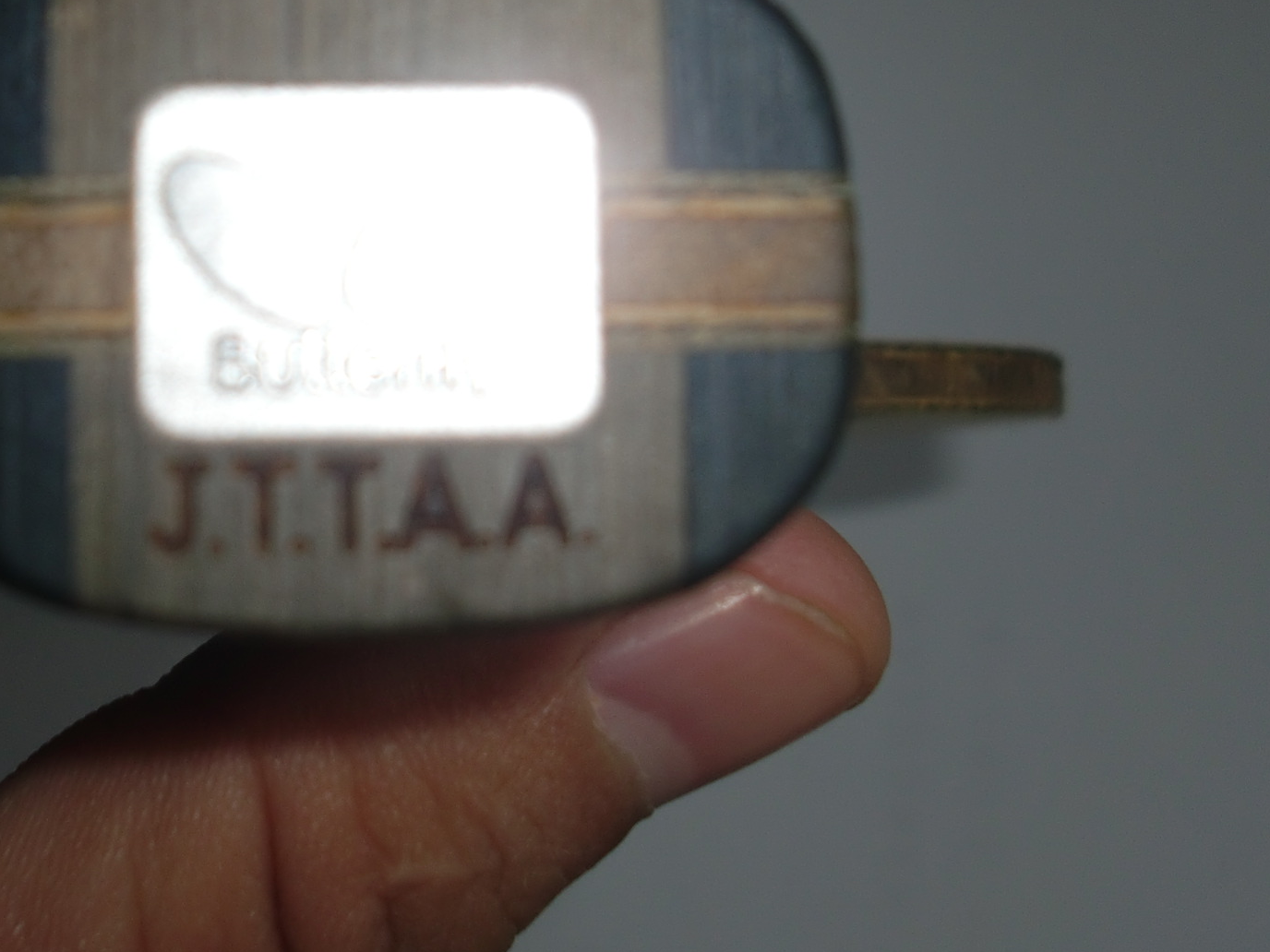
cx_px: 321
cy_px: 187
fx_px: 2458
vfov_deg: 21.6
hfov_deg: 28.6
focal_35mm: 67
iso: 64
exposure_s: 1/80
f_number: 7.9
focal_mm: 6.3
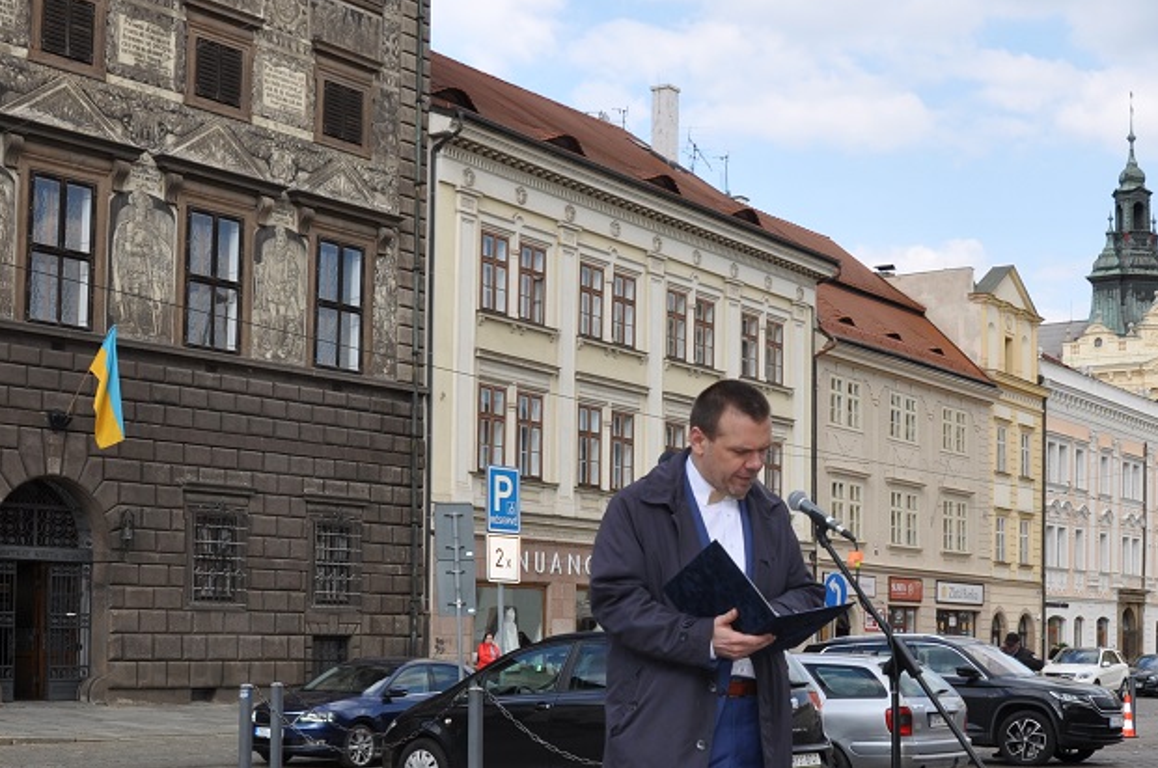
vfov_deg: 23.1
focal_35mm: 58
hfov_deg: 34.4
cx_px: 699
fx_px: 1863
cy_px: 558
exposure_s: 1/200
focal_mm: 20
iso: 200
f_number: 9
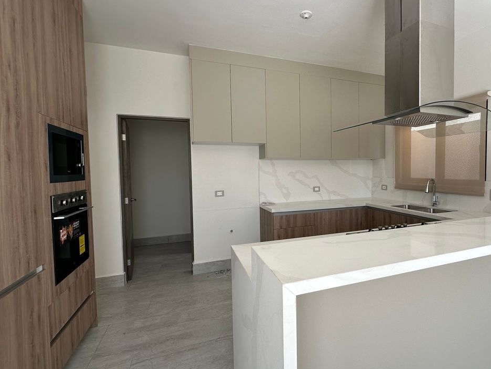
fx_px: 255
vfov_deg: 71.6
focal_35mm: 18
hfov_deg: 86.8
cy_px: 182
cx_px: 290
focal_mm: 2.22
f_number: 2.2
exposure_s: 1/223
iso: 40
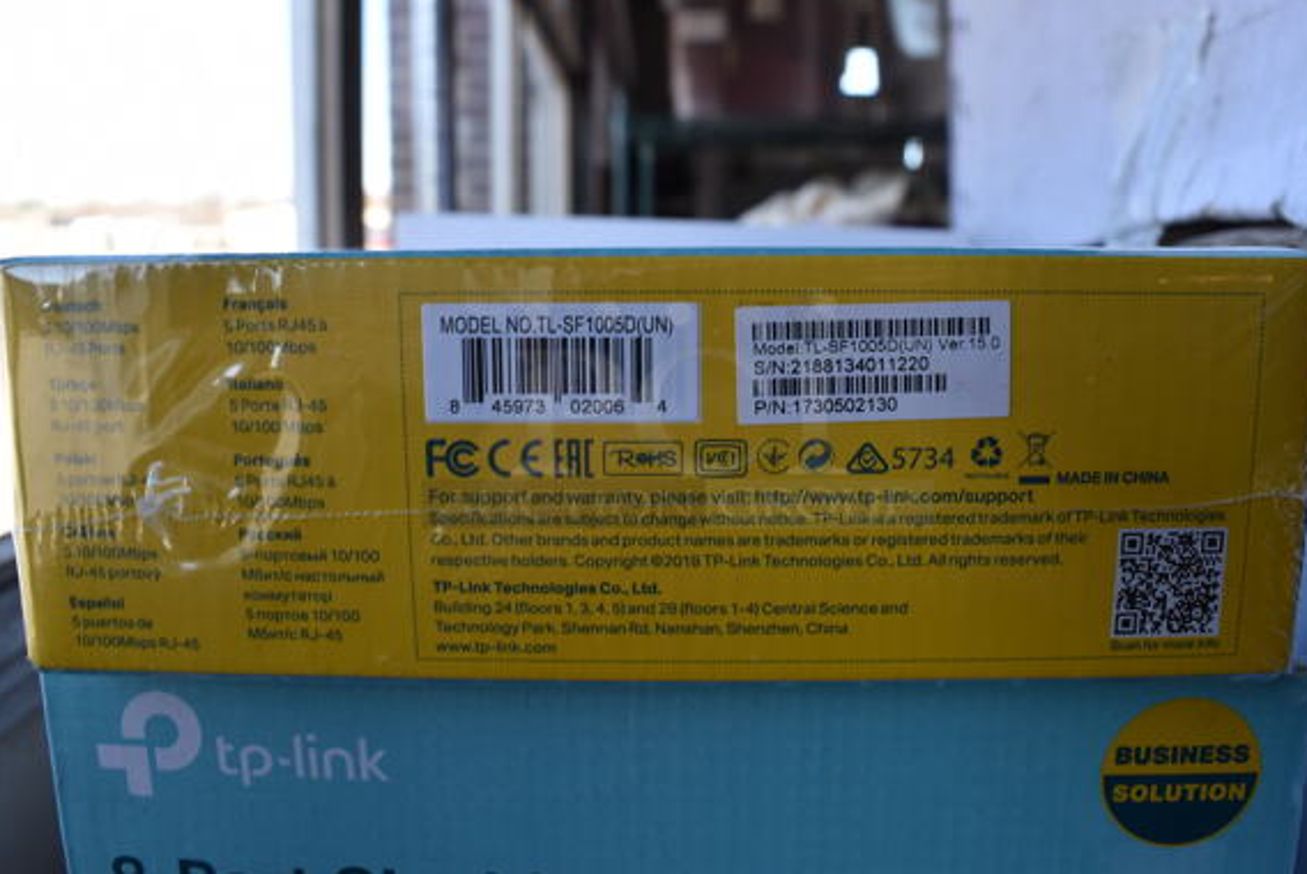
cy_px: 407
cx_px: 679
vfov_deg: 45.0
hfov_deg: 63.6
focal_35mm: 29
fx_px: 1054
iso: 200
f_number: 8
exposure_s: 1/60
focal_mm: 18
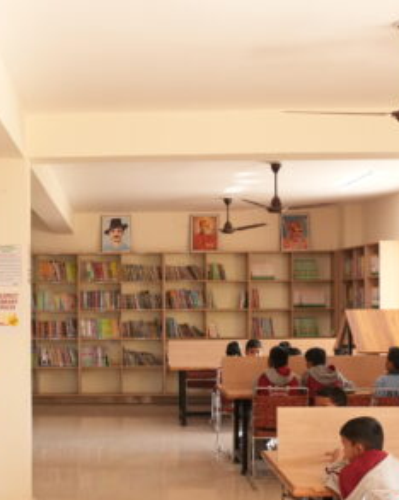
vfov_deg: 31.8
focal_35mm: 59
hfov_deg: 25.2
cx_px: 61
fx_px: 872
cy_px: 311
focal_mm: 16
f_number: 3.5
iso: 1600
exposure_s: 1/400
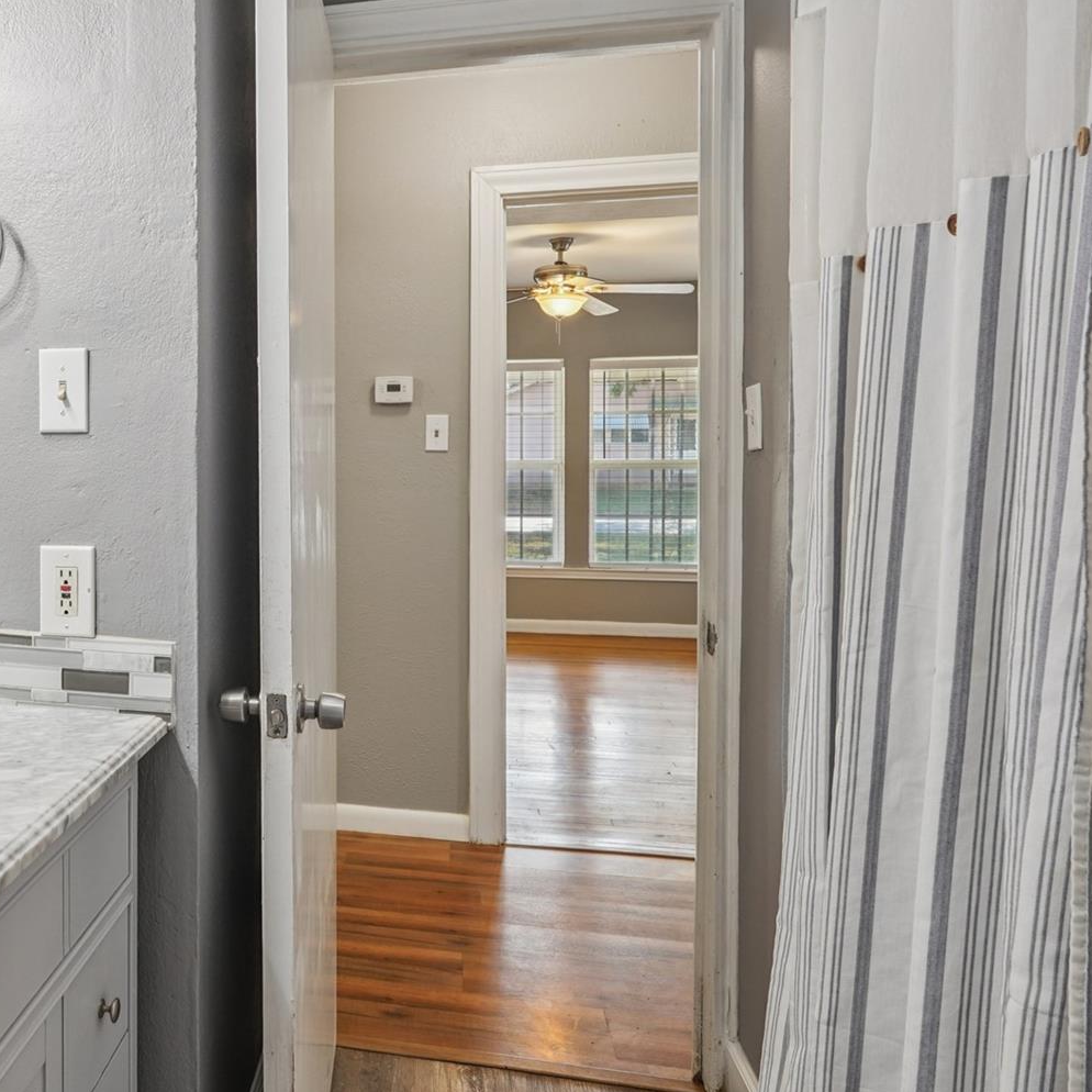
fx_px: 999
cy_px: 449
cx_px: 183
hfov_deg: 52.7
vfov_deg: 57.0
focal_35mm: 28
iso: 400
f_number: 8
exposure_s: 1/25
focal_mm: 16
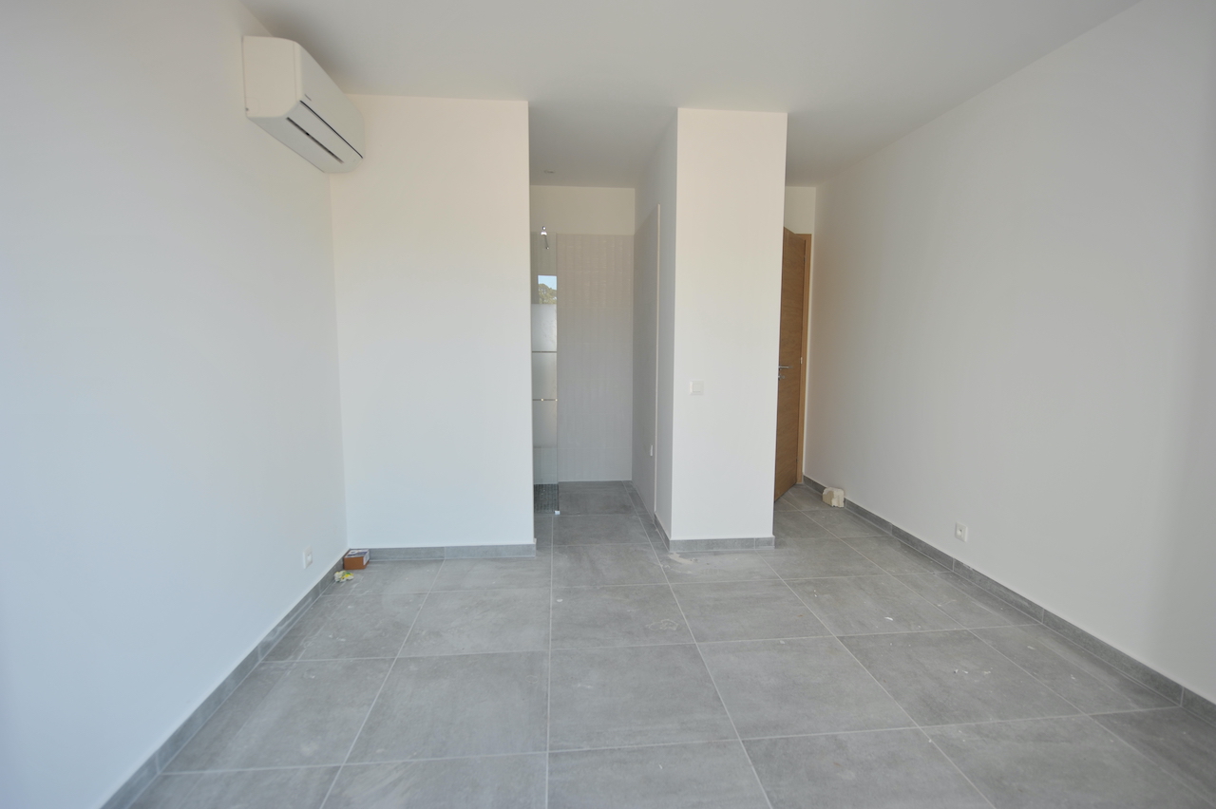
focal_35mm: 18
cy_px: 404
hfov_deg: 90.0
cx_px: 608
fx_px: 608
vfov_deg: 67.3
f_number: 3.3
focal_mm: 18
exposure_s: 1/180
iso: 200
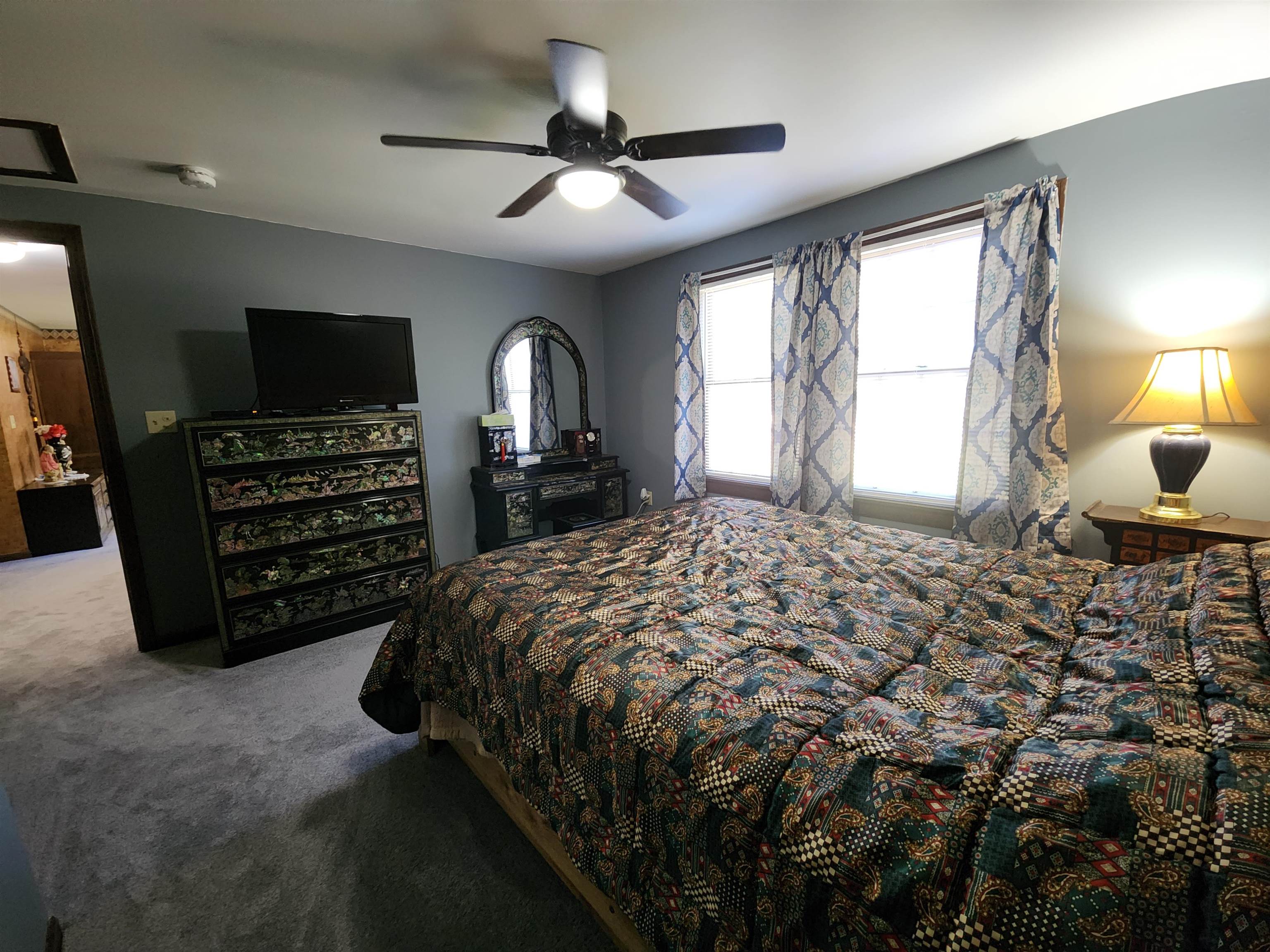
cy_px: 476
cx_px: 635
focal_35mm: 13
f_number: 2.2
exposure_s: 1/30
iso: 320
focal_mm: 2.2
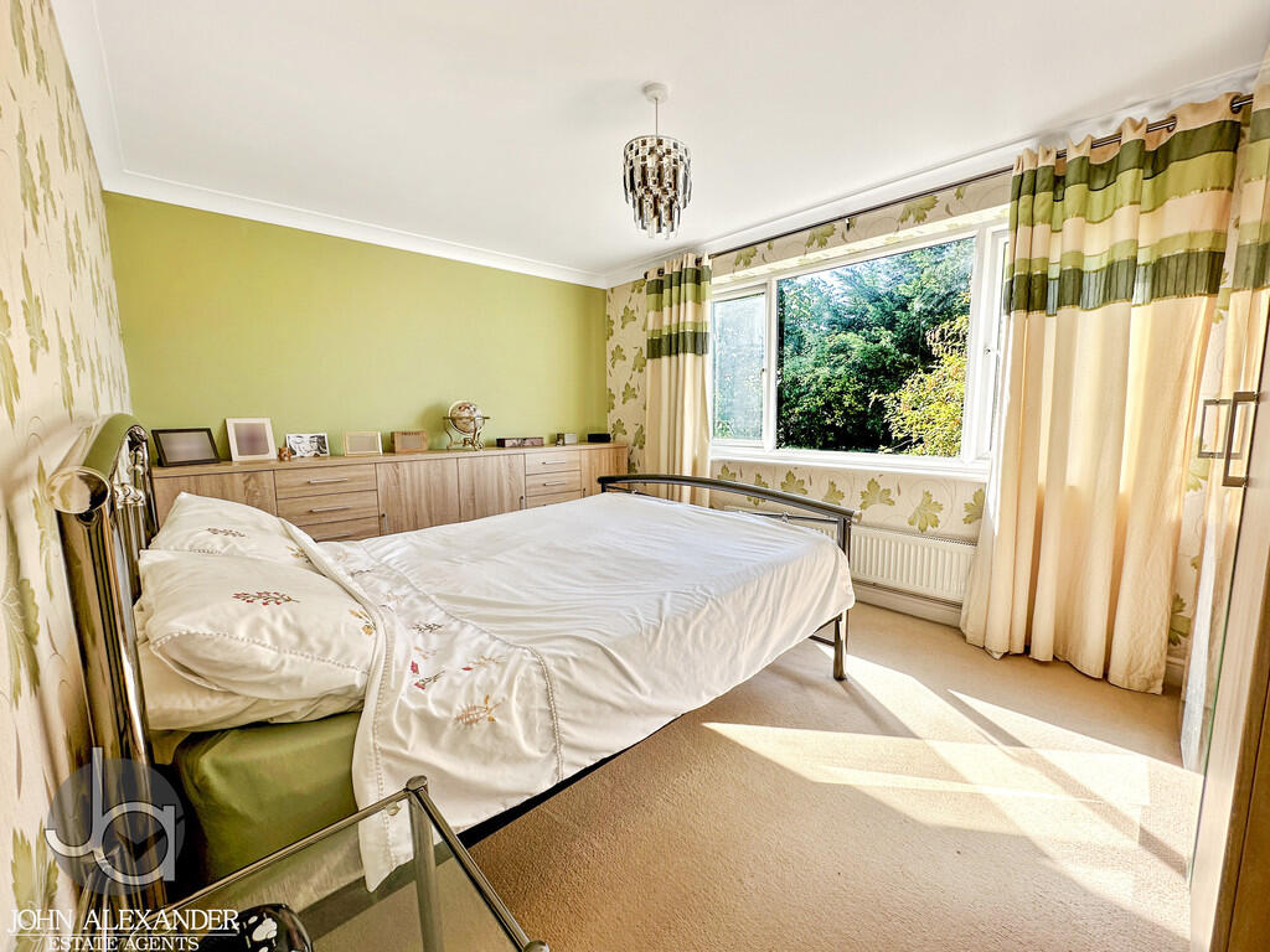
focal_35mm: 14
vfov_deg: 85.7
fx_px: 514
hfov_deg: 102.1
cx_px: 635
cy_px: 476
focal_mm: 2.22
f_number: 2.2
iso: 40
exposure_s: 1/203
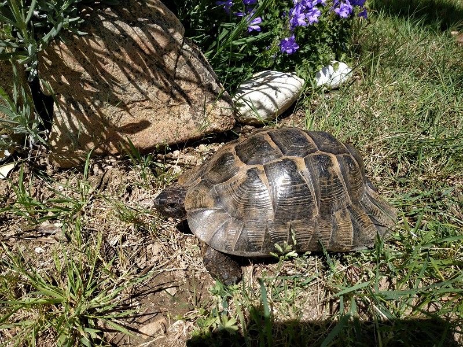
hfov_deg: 71.6
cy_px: 174
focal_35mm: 24
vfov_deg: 56.8
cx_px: 232
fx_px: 321
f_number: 1.9
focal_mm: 3.94
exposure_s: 1/1783
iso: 100
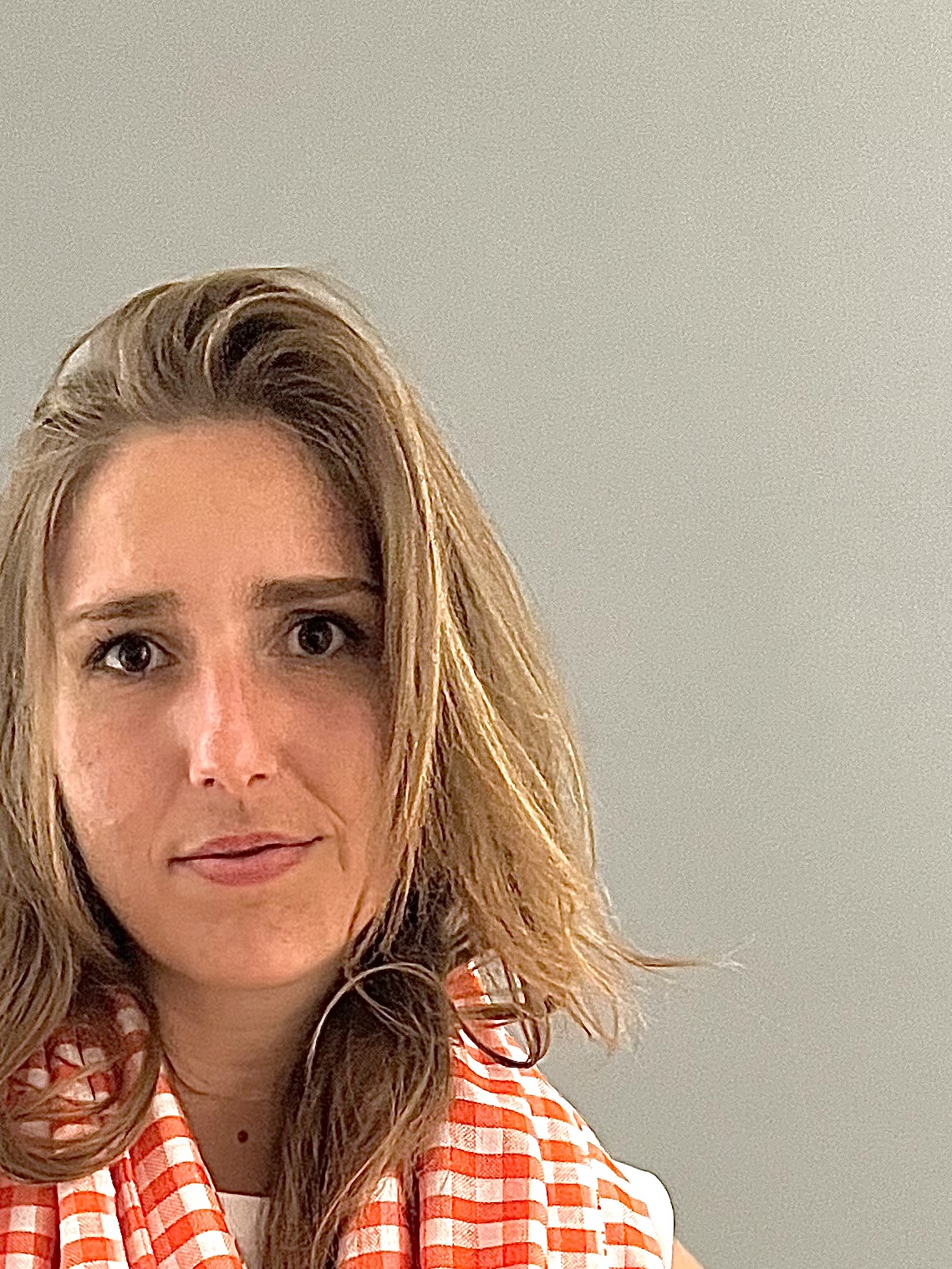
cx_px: 247
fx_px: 2531
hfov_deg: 21.1
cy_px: 1657
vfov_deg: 24.5
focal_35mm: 69
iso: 800
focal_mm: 5.7
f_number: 1.5
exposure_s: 1/30
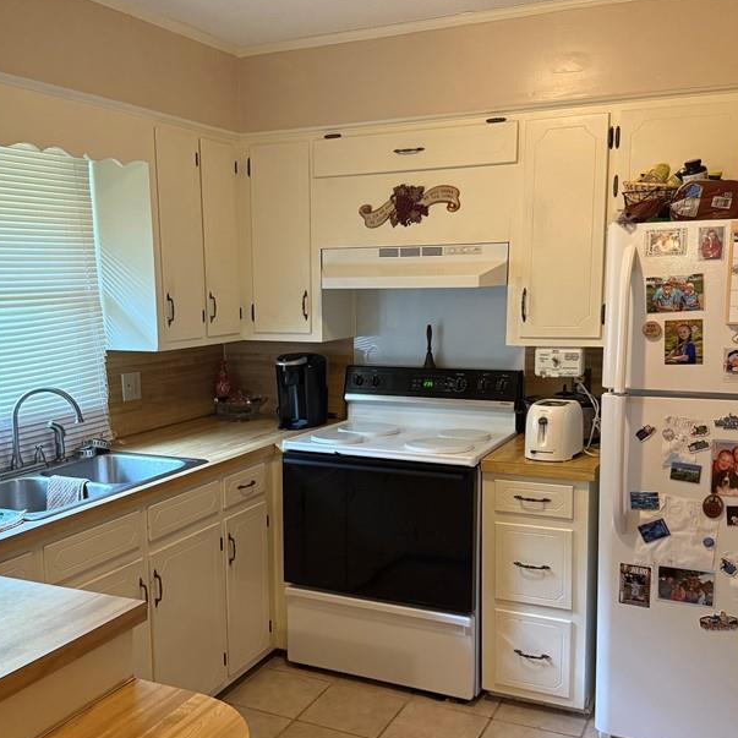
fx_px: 868
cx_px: 318
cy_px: 414
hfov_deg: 45.9
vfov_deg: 46.0
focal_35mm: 36
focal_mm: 6.76
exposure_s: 1/60
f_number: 1.78
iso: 500
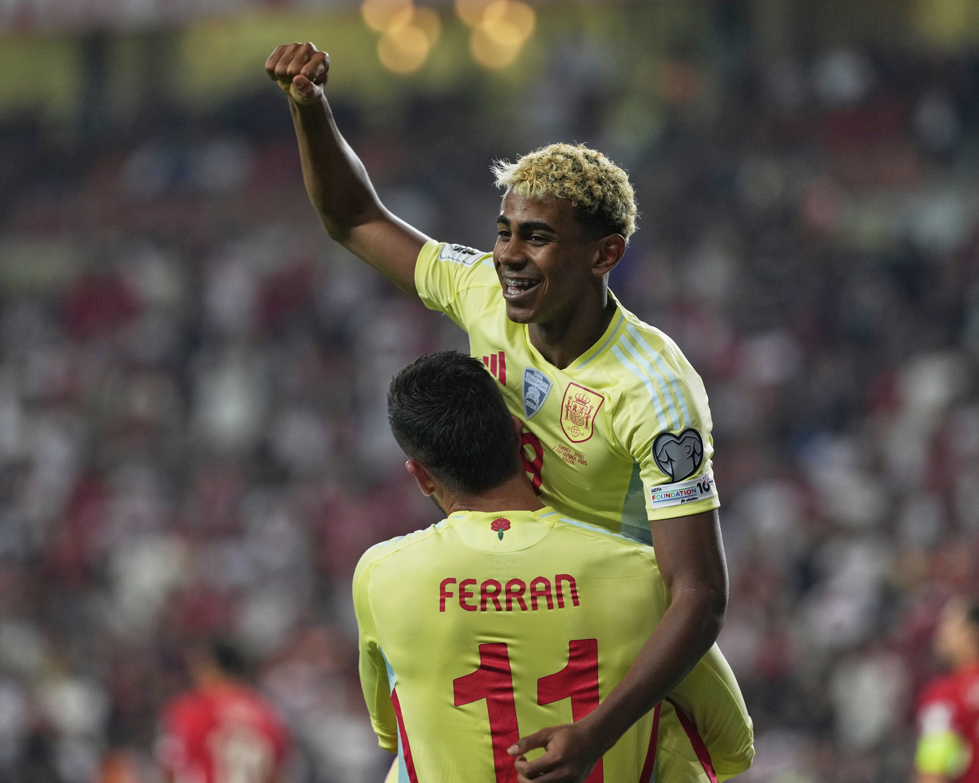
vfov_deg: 4.6
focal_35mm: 338
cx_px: 468
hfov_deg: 5.7
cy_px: 392
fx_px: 9794
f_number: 3.5
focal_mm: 300
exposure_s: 1/1250
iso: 2000
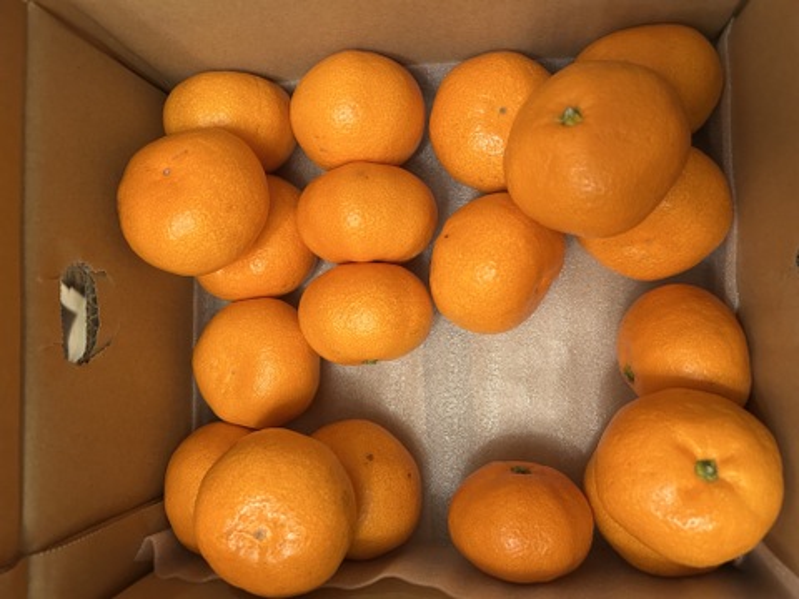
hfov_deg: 67.3
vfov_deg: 53.1
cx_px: 400
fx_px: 600
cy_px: 300
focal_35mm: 26
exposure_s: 1/50
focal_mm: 5.7
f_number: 1.5
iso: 320
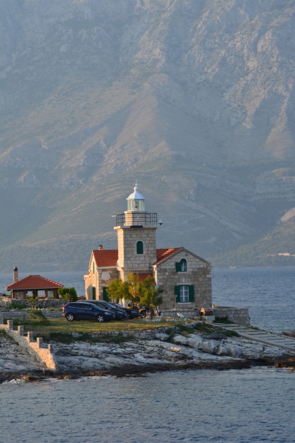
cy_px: 222
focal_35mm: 158
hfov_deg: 8.7
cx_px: 148
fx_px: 1935
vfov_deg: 13.0
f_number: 13
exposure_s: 1/60
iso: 200
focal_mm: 105
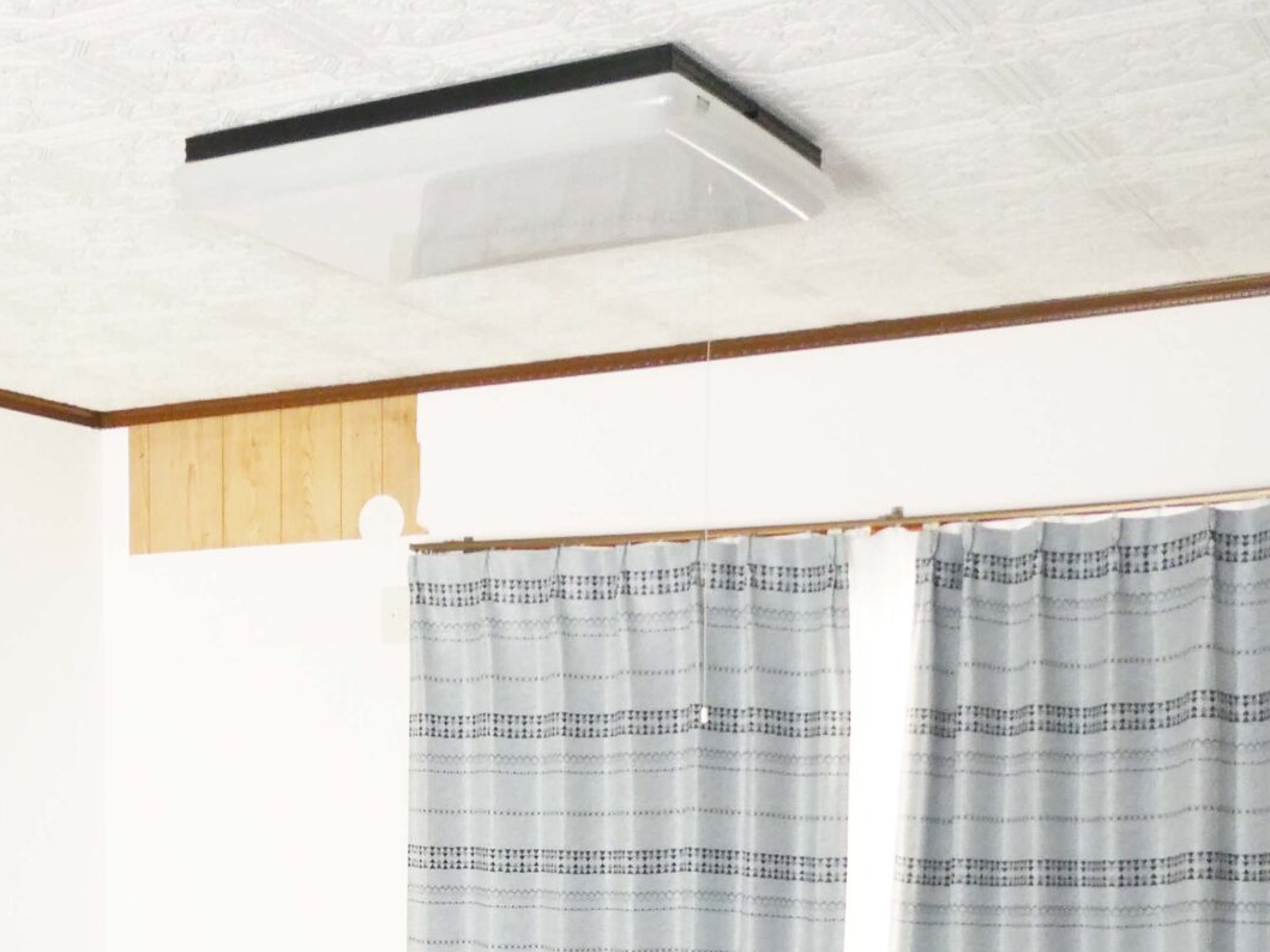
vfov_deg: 24.0
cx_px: 273
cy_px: 980
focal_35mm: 58
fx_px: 2128
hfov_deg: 32.4
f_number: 3.3
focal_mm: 4.3
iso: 200
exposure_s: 1/60
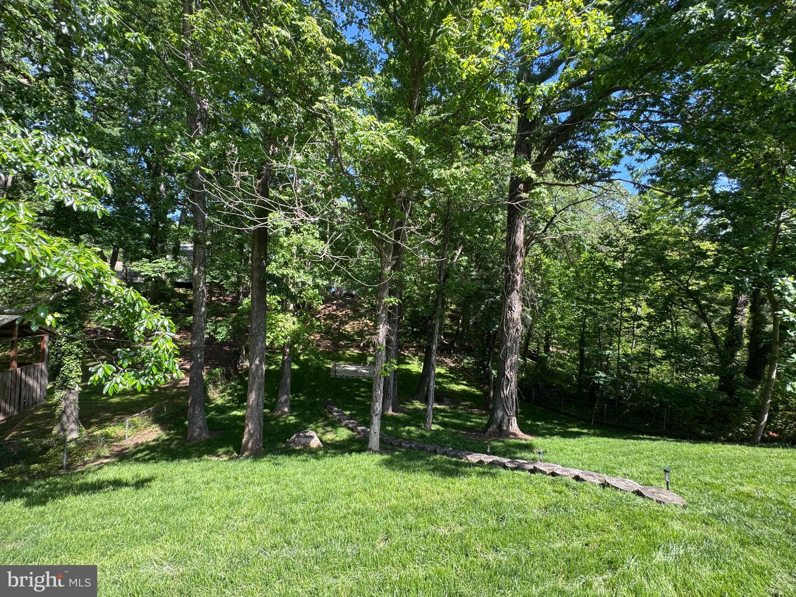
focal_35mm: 14
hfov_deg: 102.1
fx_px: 322
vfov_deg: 85.7
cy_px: 298
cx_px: 398
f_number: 2.2
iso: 40
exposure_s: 1/144
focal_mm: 2.22
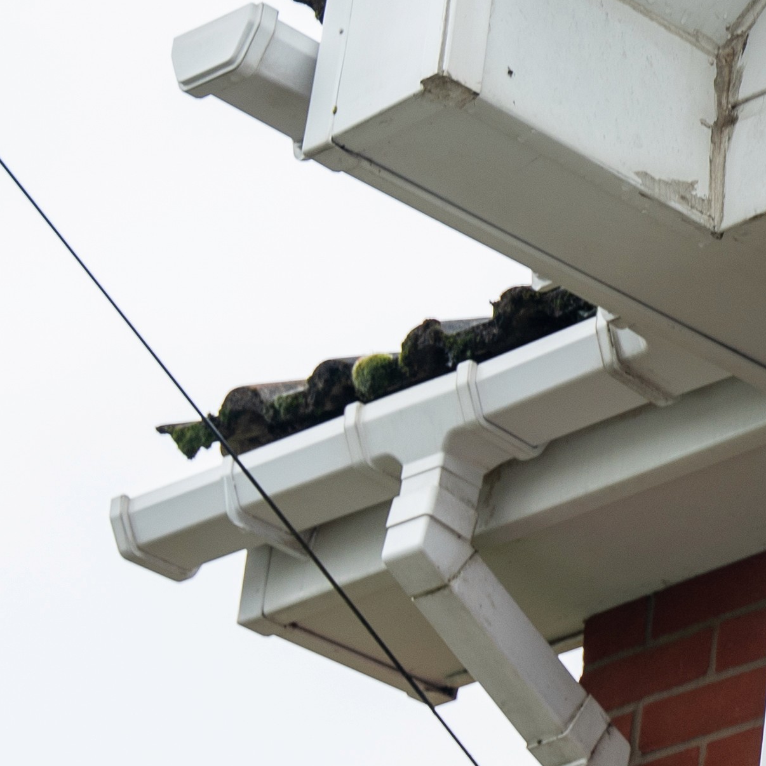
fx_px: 6221
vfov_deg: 7.0
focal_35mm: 248
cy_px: 506
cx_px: 1829
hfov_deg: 6.7
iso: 200
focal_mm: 50.3
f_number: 2.8
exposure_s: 1/100
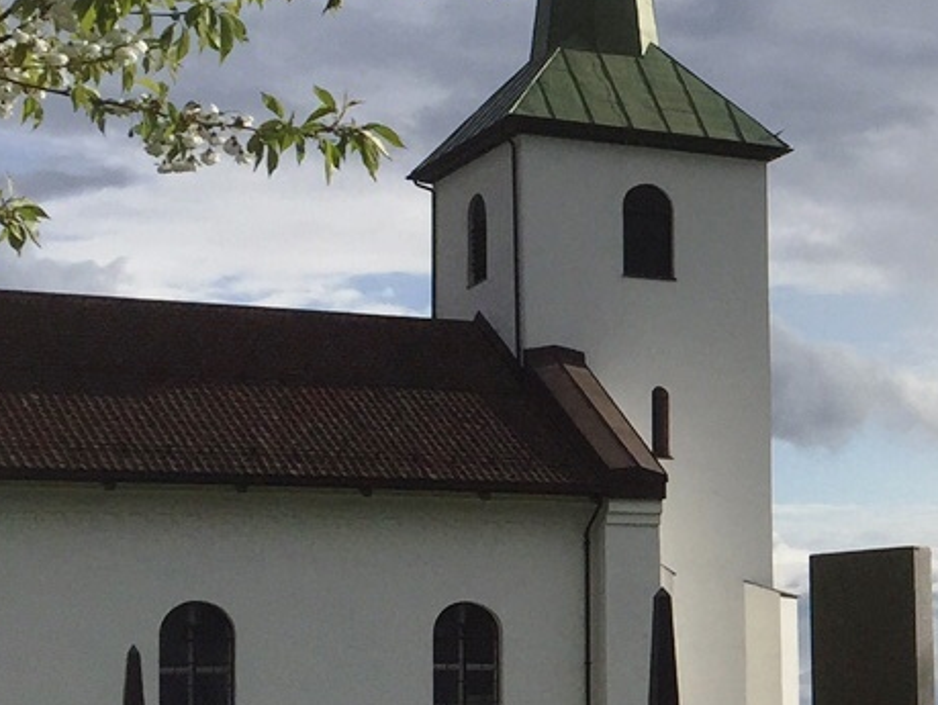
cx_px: 1249
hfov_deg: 17.7
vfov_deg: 14.4
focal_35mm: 103
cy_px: 472
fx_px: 2793
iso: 32
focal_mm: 4.15
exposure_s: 1/4405
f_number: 2.2
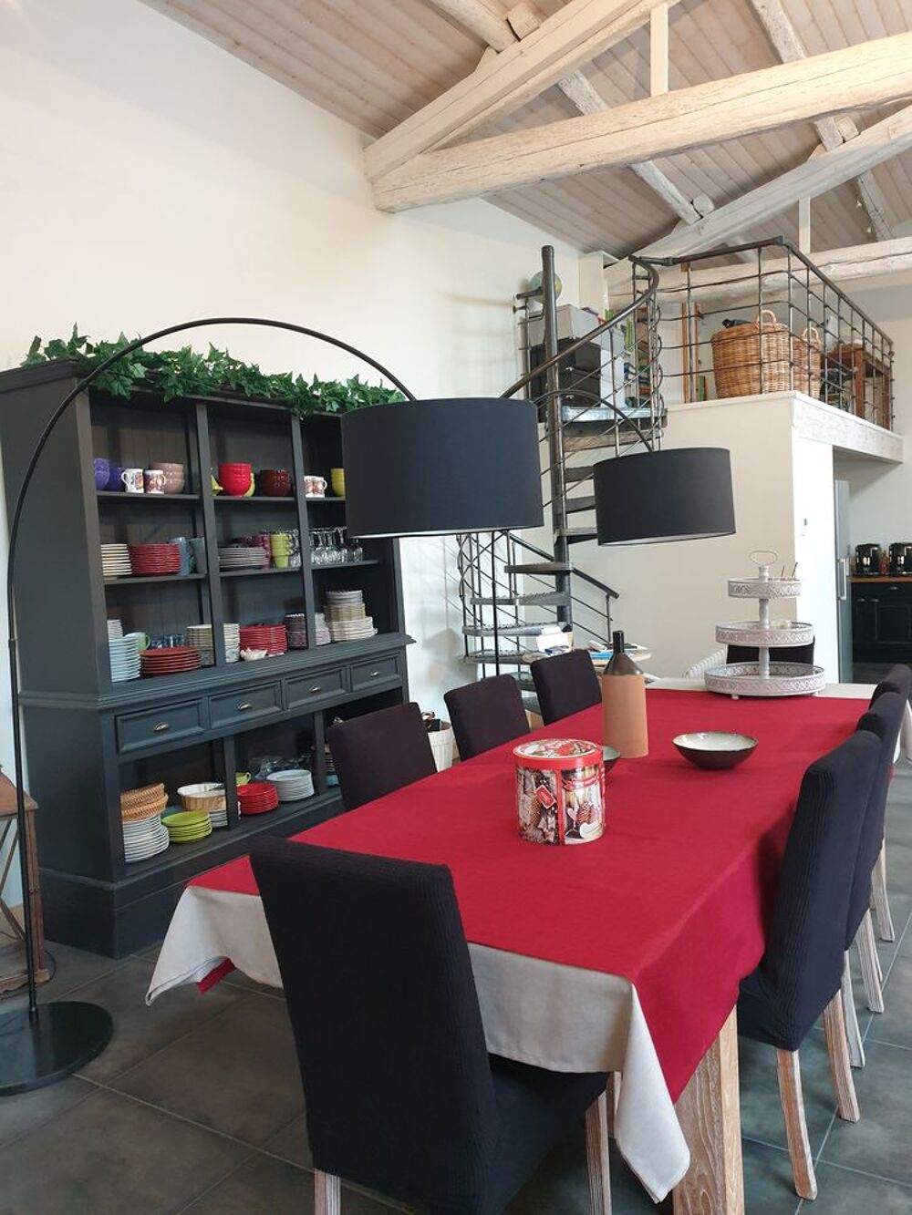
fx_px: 913
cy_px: 608
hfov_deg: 53.1
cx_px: 456
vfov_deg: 67.3
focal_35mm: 26
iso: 320
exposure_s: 1/33
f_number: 1.5
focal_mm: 4.3
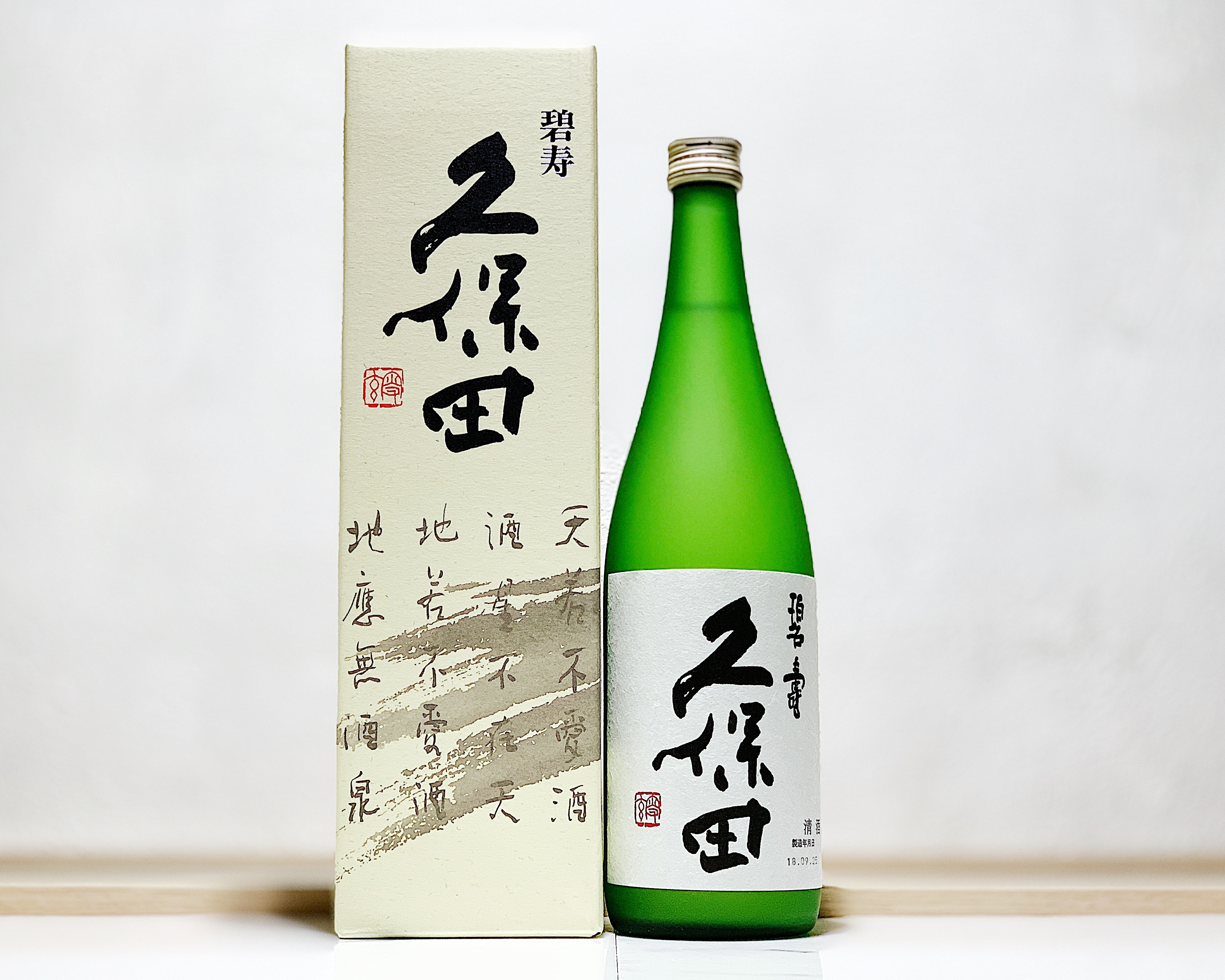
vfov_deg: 27.6
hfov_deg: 34.1
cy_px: 487
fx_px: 1994
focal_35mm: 55
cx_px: 590
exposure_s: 1/50
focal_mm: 6
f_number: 2.4
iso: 100
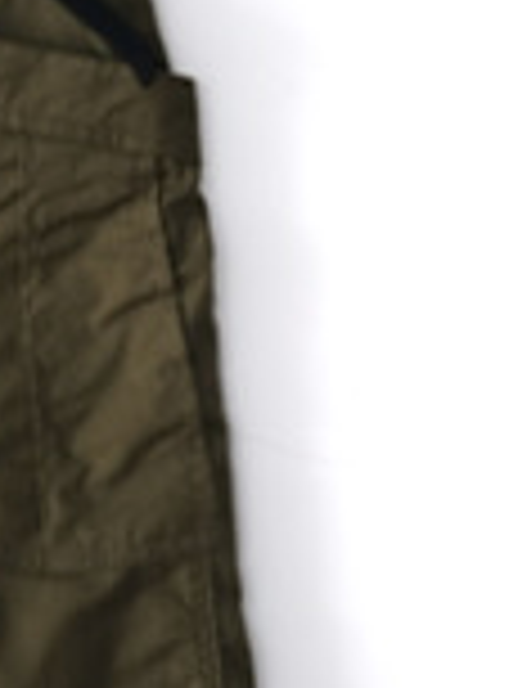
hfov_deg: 8.5
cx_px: -302
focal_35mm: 170
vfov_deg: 11.6
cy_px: 207
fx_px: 3387
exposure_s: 1/1.2
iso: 200
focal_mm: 30.2
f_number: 3.6
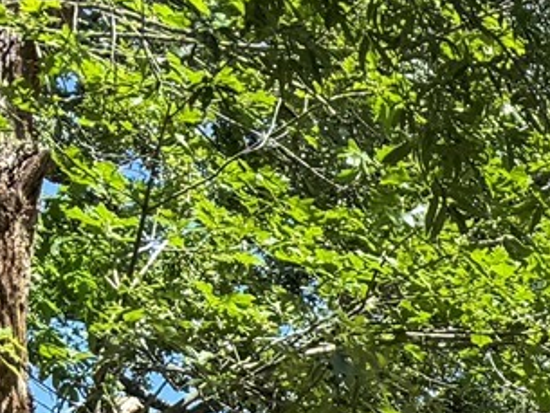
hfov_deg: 10.0
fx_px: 2559
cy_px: 1060
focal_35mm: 161
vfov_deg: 8.3
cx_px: 1513
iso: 80
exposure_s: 1/1174
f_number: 1.78
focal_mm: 6.76
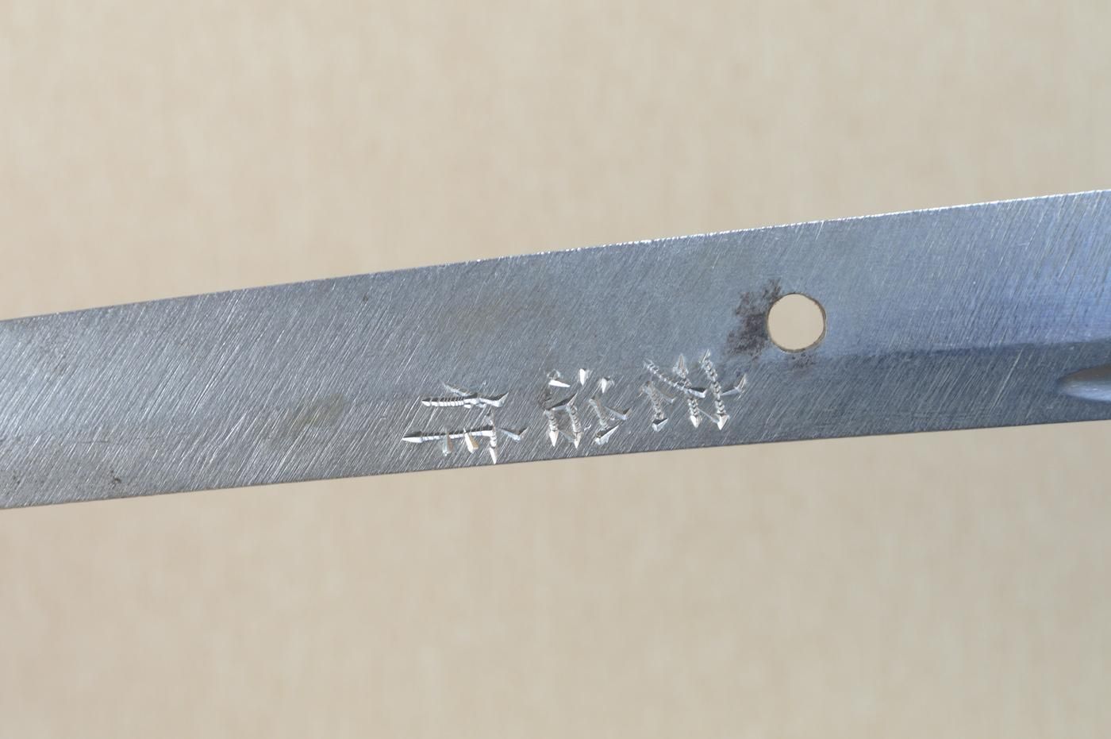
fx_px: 3469
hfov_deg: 18.2
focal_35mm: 112
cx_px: 556
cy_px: 370
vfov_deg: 12.2
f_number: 11
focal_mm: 75
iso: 400
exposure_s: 1/2
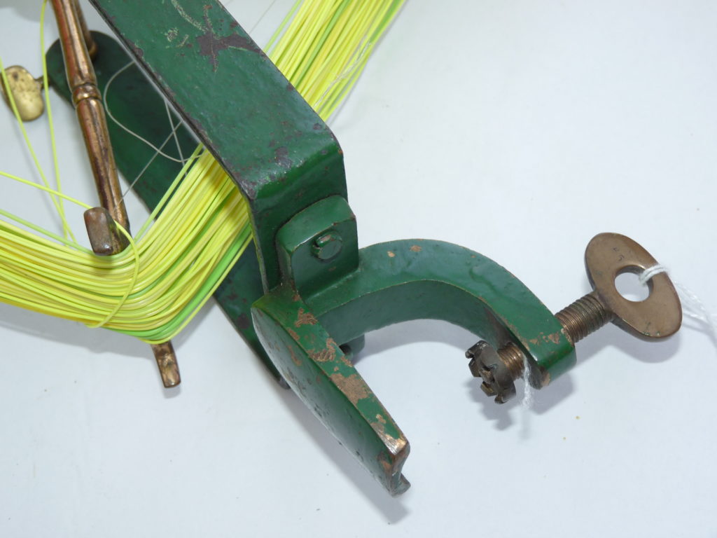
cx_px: 358
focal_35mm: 67
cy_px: 269
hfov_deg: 29.0
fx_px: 1388
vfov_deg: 21.9
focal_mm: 11.9
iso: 100
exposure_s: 1/50
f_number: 3.4
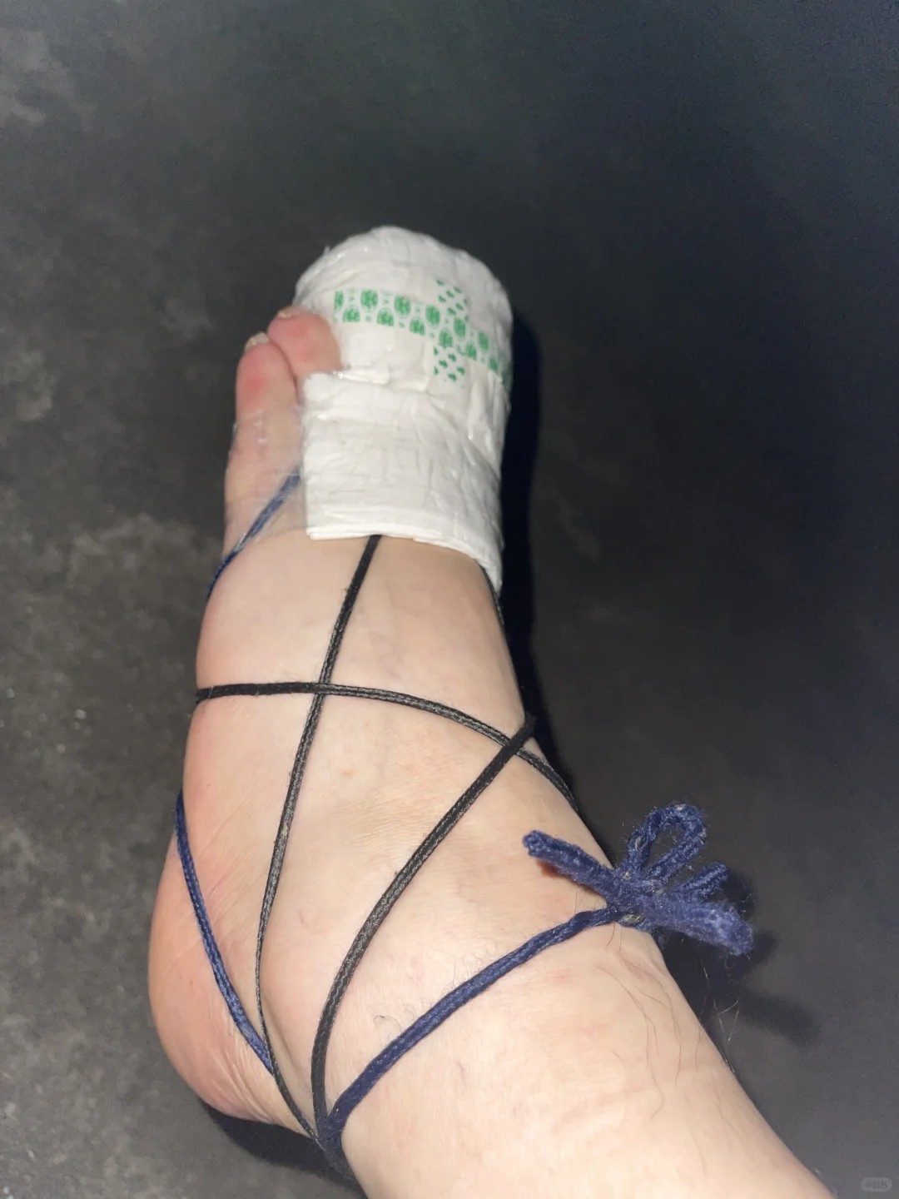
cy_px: 600
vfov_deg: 67.3
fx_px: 900
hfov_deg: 53.1
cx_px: 450
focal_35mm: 26
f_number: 1.6
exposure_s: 1/4
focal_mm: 5.1
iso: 32
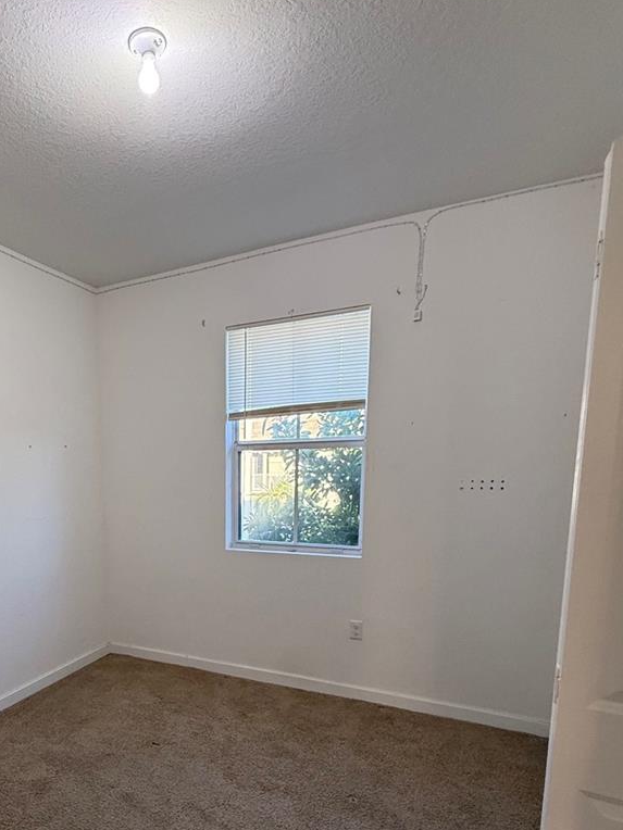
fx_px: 528
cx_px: 173
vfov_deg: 74.2
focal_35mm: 22
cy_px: 550
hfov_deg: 58.6
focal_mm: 2.22
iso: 400
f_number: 2.2
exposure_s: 1/120
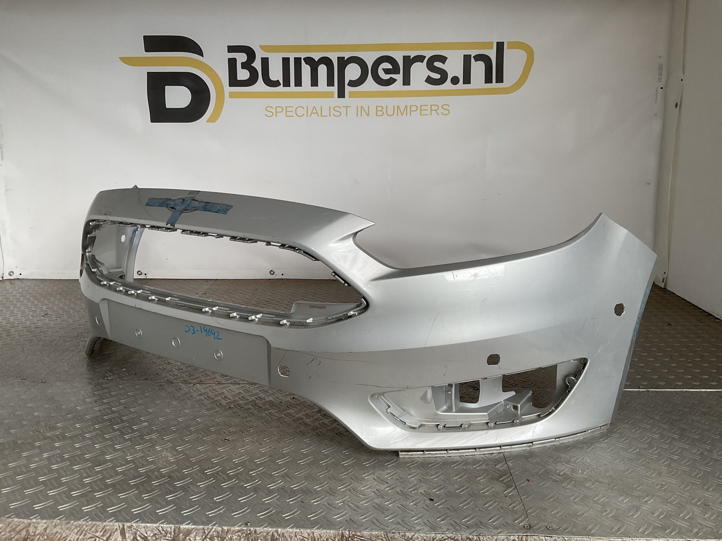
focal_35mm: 29
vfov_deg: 48.2
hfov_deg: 61.7
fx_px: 605
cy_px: 270
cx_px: 361
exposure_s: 1/264
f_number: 1.8
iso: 16
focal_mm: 3
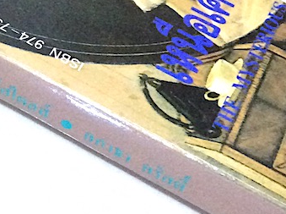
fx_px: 882
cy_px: 0
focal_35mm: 107
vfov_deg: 13.6
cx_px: 83
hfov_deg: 18.3
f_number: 2.4
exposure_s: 1/17
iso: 500
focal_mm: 3.3
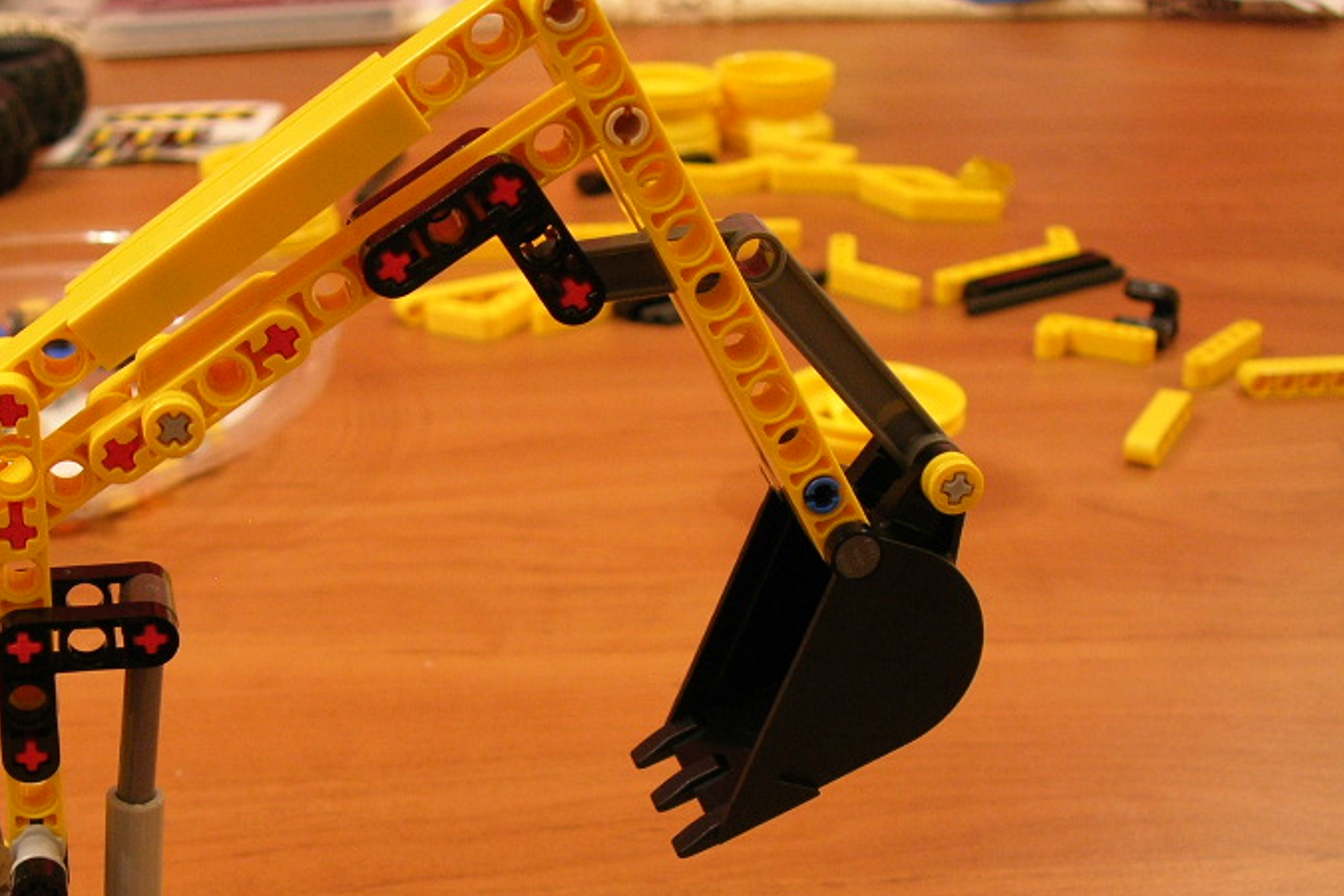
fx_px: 2240
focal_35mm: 60
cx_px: 530
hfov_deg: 33.3
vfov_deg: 22.3
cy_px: 719
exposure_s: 1/3.9
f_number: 2.8
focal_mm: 7.8
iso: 89
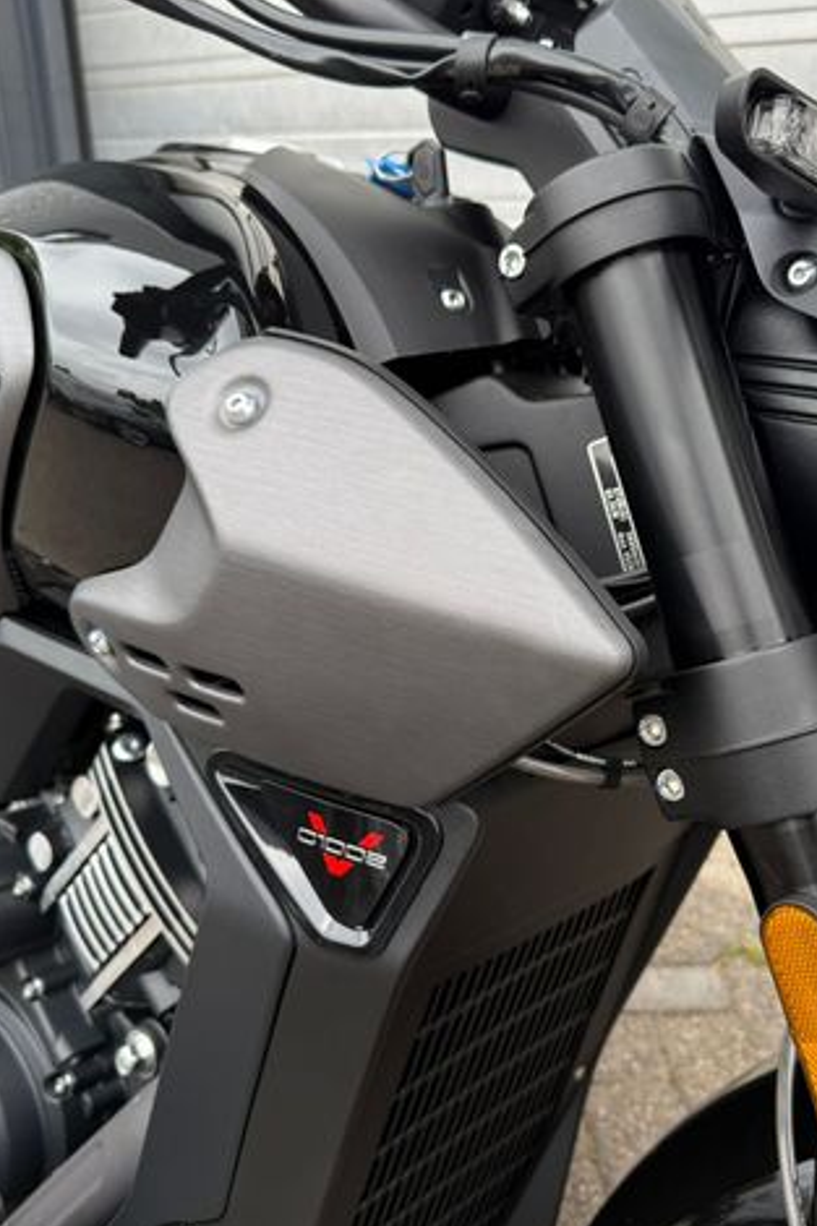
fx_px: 1158
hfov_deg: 38.7
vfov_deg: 55.8
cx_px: 491
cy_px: 613
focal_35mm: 34
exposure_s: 1/757
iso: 80
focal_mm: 6.76
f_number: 1.78
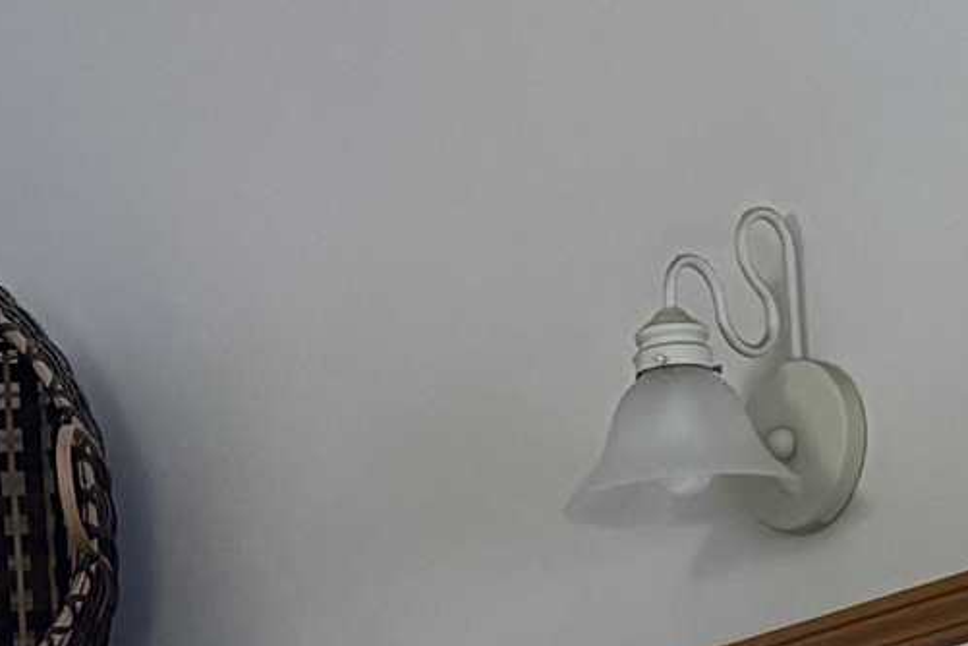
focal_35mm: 153
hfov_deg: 13.4
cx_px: 605
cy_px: 2118
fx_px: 4114
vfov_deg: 7.5
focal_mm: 6.76
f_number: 1.78
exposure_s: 1/60
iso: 640
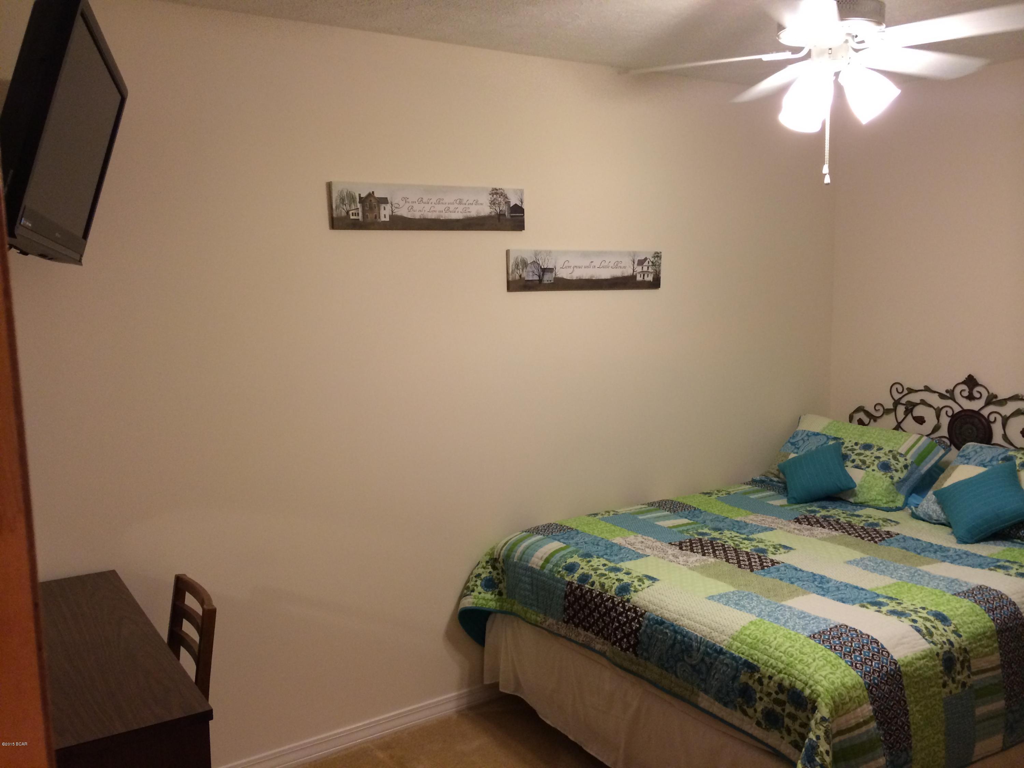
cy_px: 384
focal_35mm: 30
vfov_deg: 46.8
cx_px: 512
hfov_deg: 60.0
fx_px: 887
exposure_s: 1/30
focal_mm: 4.12
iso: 160
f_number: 2.2
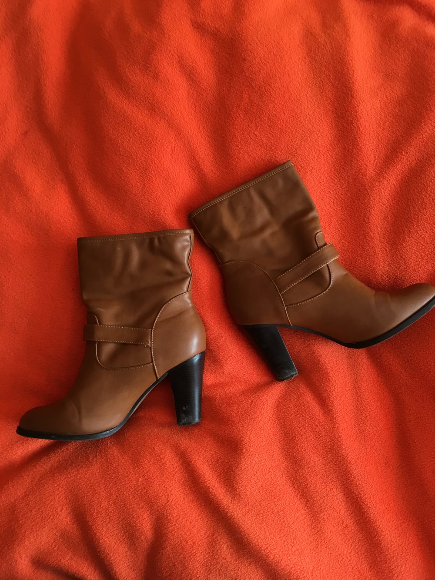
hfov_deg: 48.2
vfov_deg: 61.7
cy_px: 290
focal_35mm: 29
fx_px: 486
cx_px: 218
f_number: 2.2
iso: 50
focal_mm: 4.15
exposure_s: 1/33
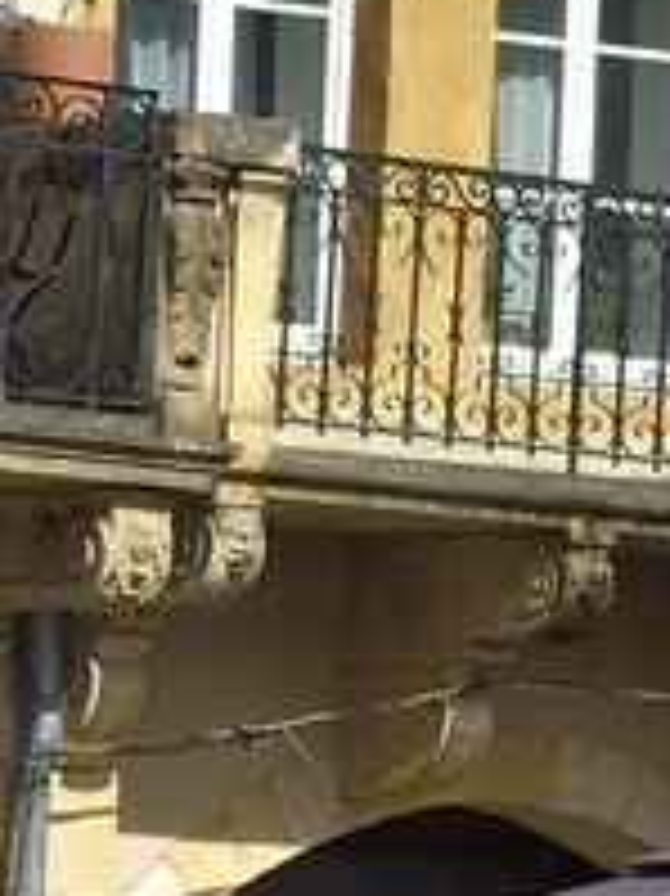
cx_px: 2945
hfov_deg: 3.6
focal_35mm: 386
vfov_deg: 5.1
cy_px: 95
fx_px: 9972
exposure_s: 1/250
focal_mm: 50
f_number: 14
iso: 200
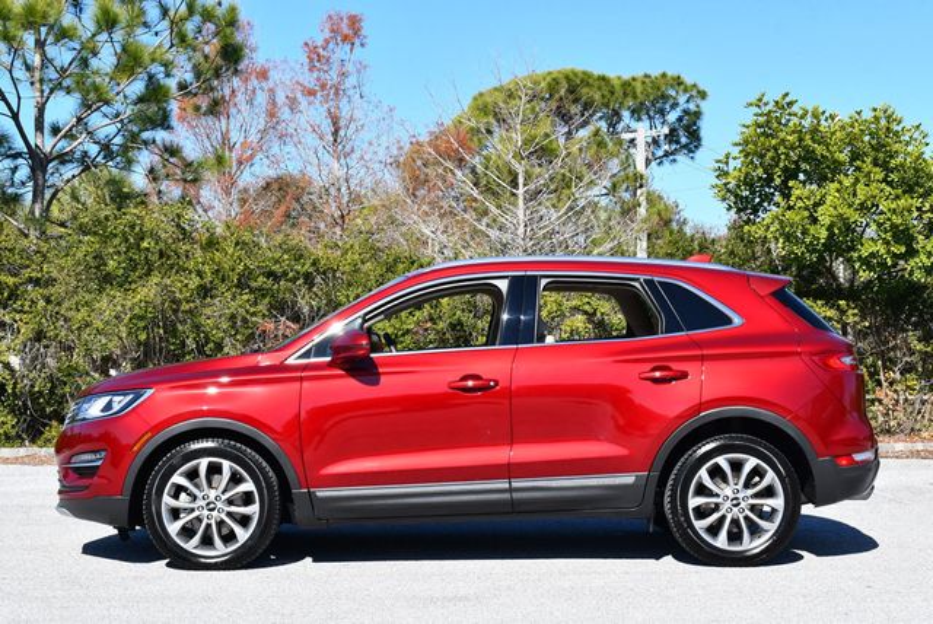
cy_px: 312
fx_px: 1764
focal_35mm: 68
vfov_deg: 20.1
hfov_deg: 29.6
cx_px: 466
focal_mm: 34
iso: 160
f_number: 8
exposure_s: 1/250
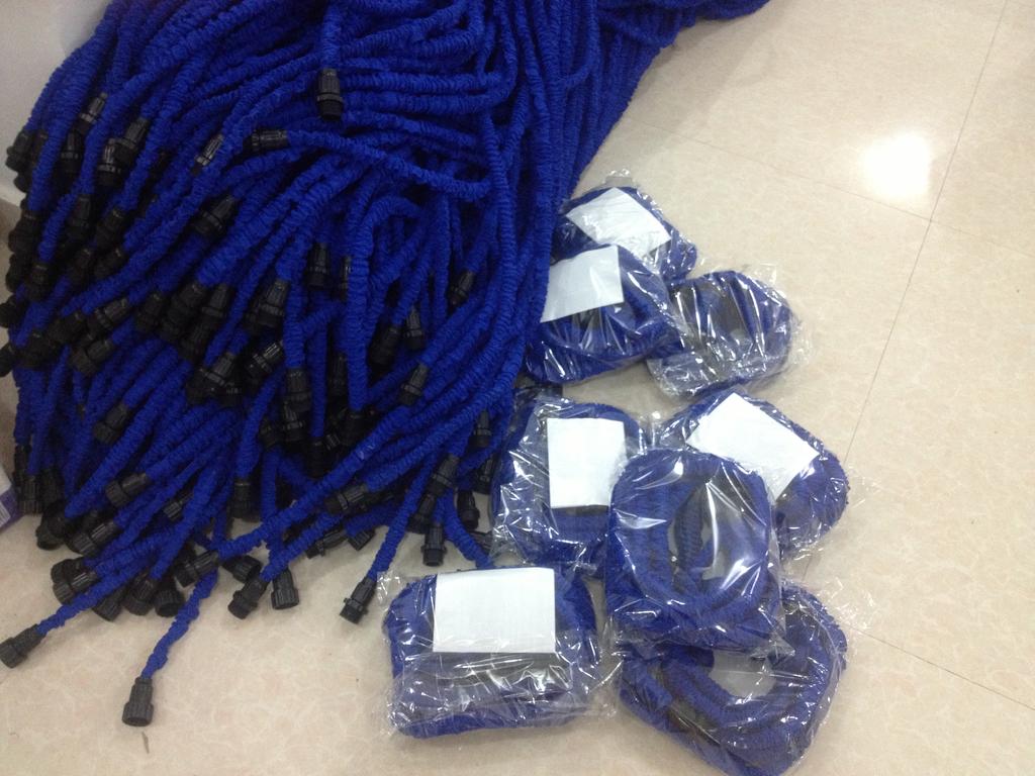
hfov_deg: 52.6
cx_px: 518
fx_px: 1046
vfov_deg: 40.7
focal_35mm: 35
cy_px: 388
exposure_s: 1/20
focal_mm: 4.28
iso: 250
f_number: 2.4
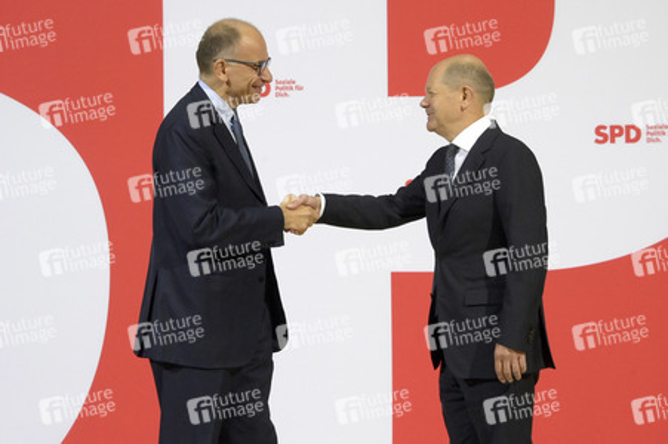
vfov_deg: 17.5
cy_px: 222
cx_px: 334
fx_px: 1446
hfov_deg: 26.0
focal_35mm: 78
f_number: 6.3
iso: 4000
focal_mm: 78
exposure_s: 1/800
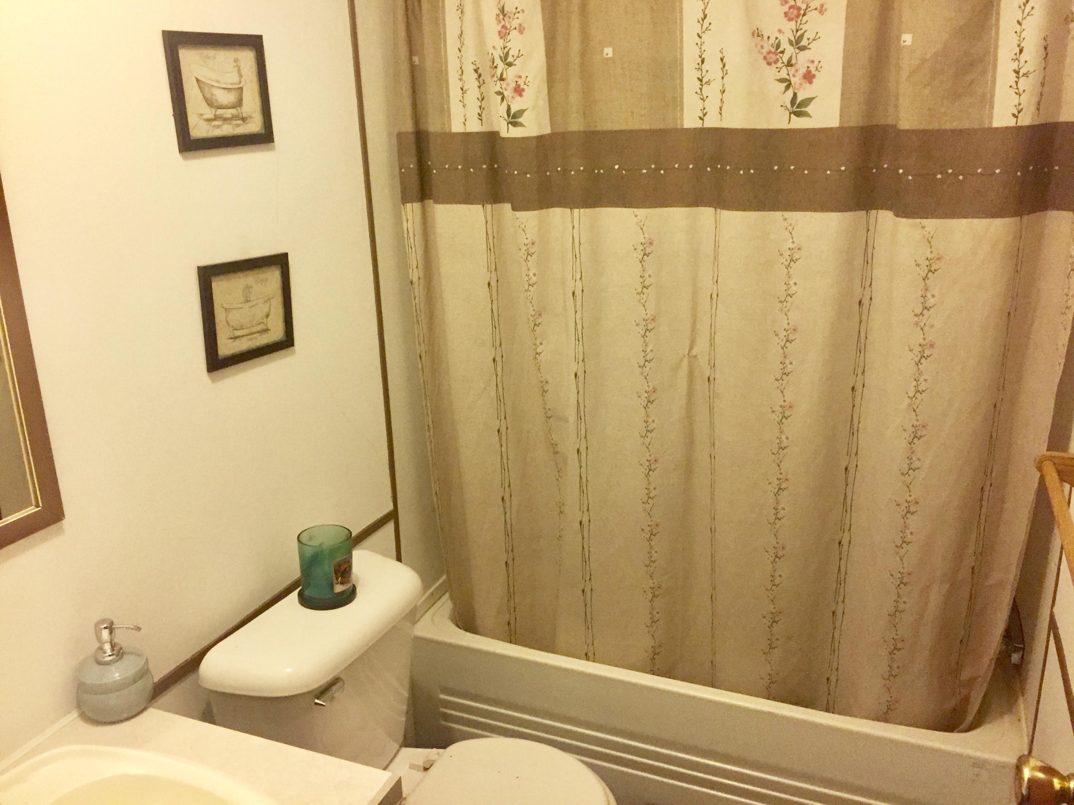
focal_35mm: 29
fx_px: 900
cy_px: 402
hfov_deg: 61.7
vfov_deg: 48.2
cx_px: 537
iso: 250
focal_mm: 4.15
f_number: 2.2
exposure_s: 1/24
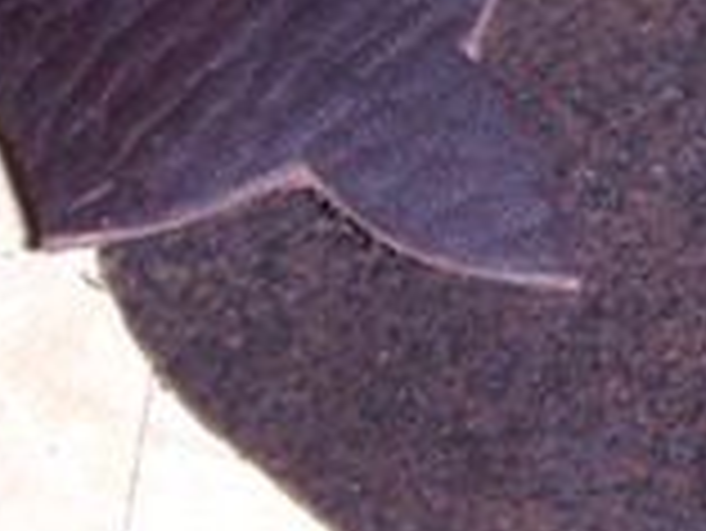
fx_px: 3470
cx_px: 719
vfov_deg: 8.7
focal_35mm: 170
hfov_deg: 11.5
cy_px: 387
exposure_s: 1/60.2
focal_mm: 6.4
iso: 64
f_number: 3.5
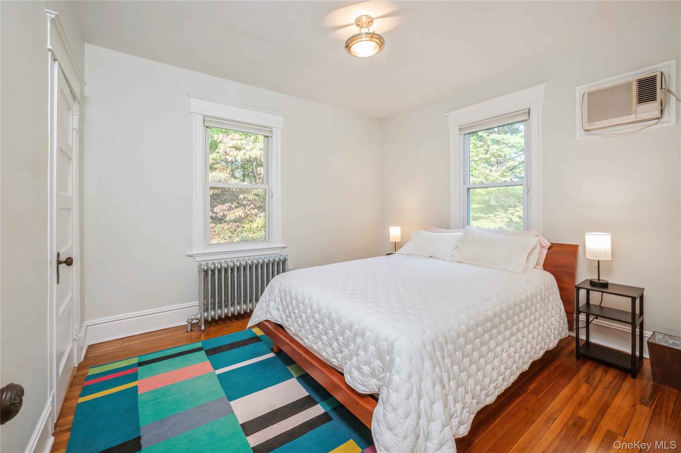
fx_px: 265
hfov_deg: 104.3
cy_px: 226
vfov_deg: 81.1
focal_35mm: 14
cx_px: 340
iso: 200
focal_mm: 14
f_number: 11
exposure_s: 1/6
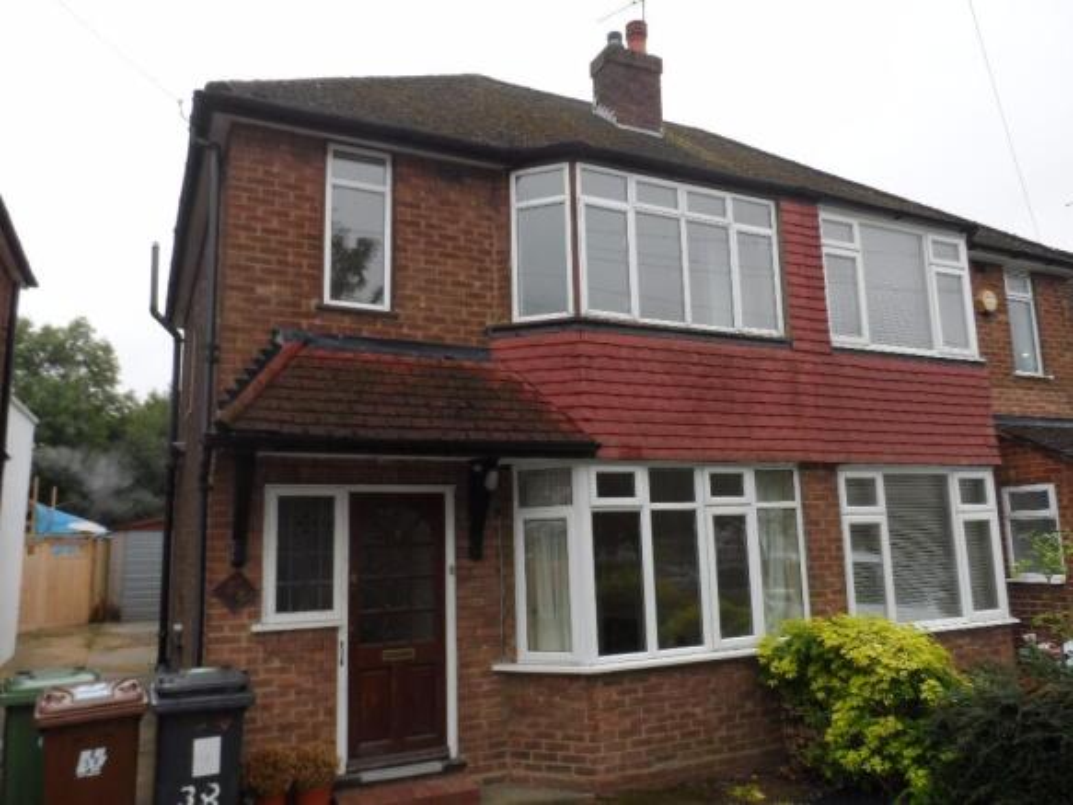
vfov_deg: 56.8
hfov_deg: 71.6
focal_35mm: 24
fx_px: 744
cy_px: 402
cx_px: 536
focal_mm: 4
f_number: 3.2
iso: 120
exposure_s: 1/500
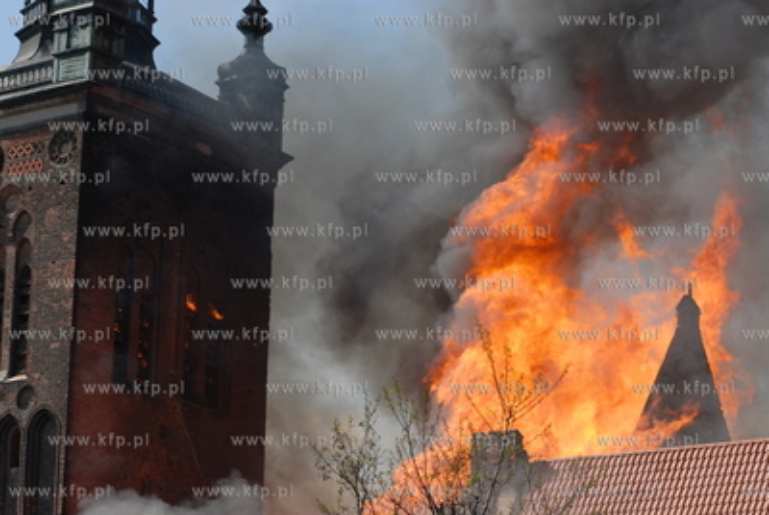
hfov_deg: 17.0
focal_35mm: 120
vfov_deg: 11.5
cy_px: 258
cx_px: 384
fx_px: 2567
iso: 100
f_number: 6.3
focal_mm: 80
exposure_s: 1/320
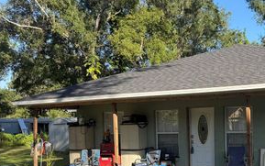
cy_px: 128
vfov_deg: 28.7
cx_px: 215
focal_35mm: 44
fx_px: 318
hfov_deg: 43.0
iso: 80
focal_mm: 6.76
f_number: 1.78
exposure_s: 1/1106
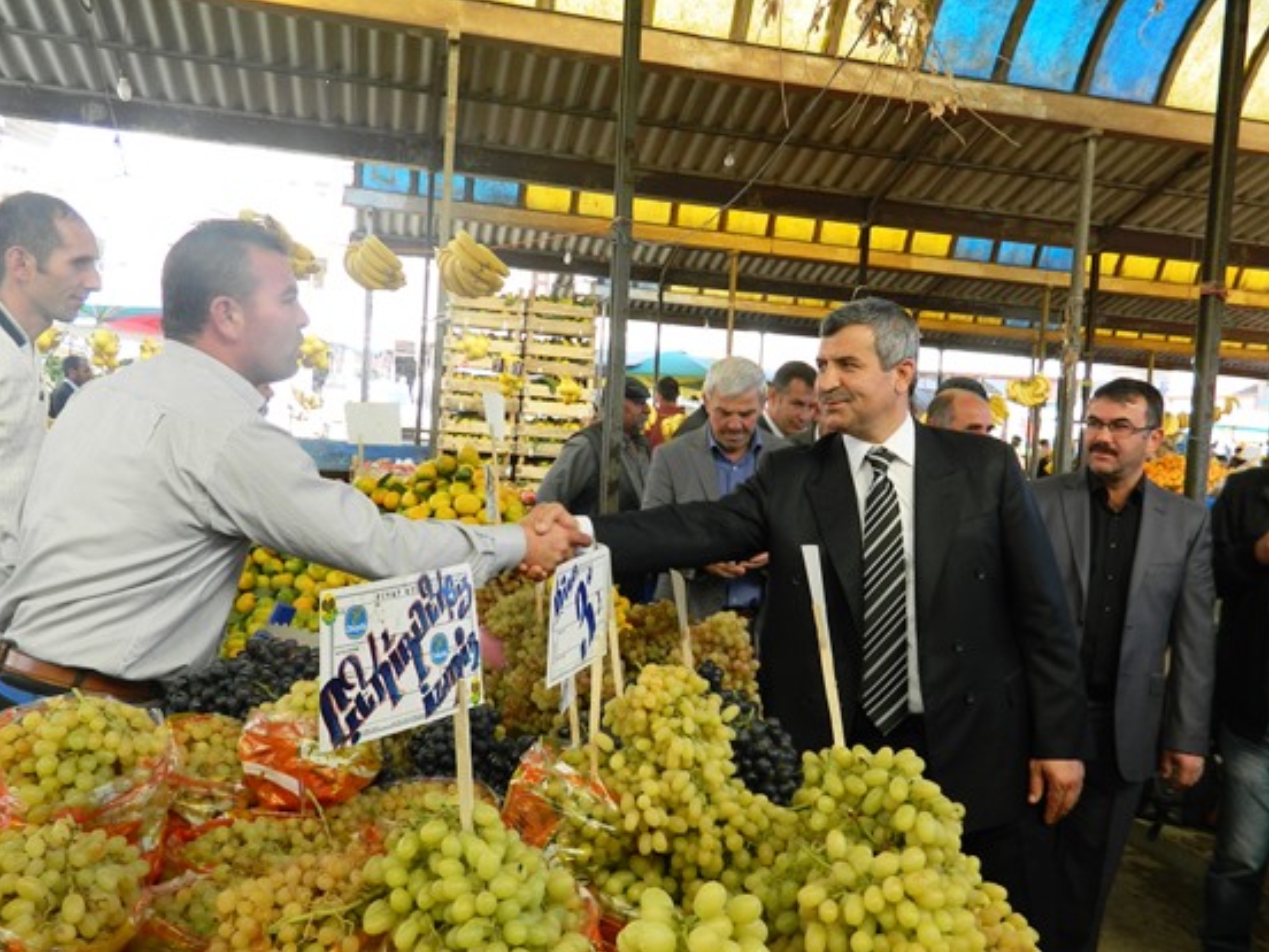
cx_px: 664
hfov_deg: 61.6
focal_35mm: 29
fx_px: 1063
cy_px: 474
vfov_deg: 48.2
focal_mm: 4.5
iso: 80
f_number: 3.1
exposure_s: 1/100
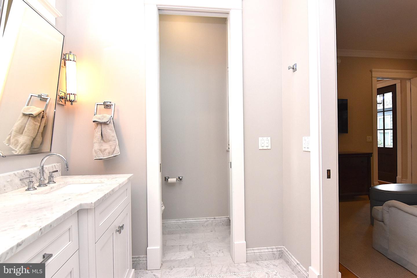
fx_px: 209
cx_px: 208
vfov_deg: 67.5
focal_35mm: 18
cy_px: 139
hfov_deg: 90.0
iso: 800
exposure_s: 1/125
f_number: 8
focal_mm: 12
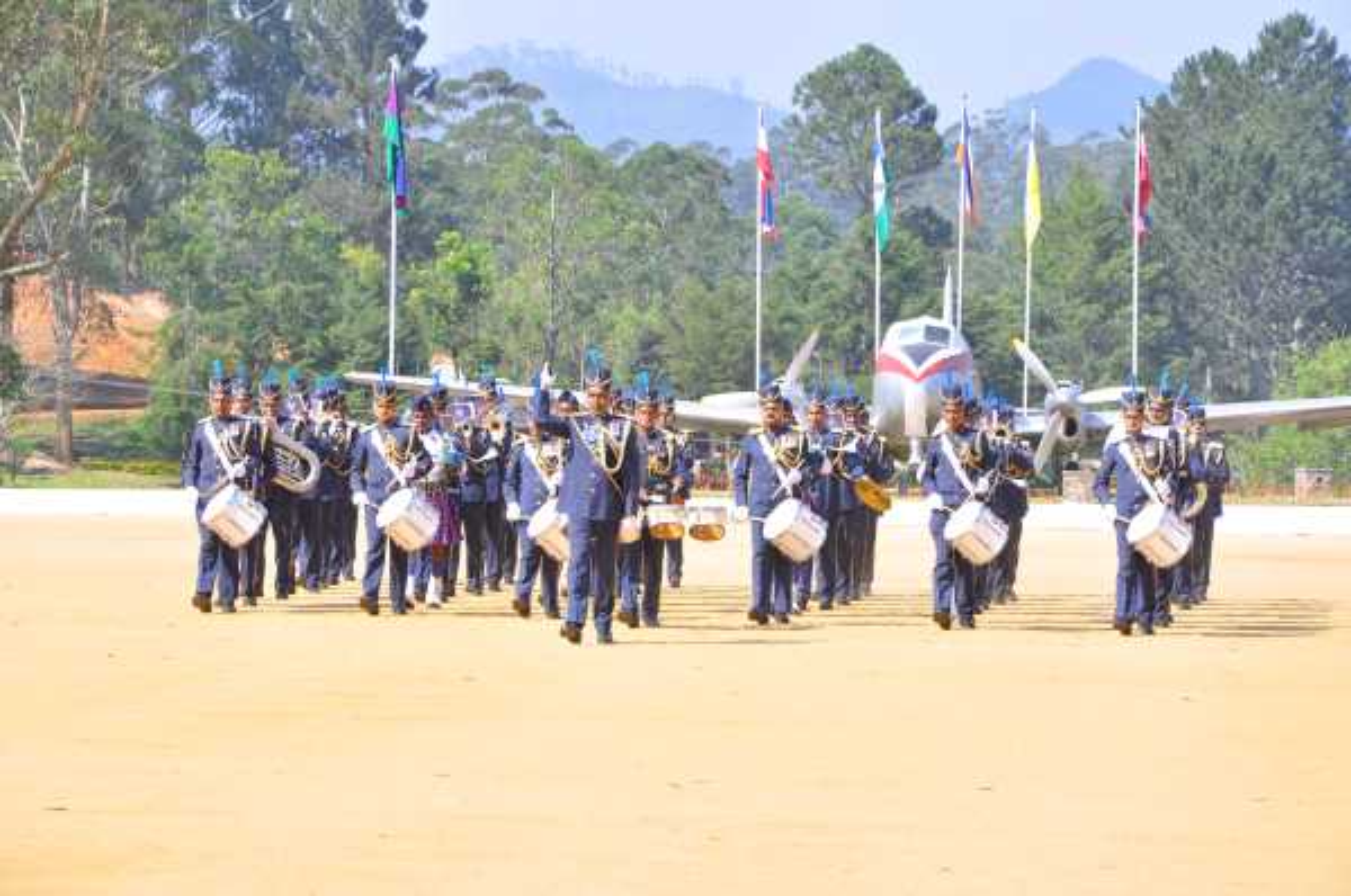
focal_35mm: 158
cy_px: 448
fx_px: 5901
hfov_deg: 13.1
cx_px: 676
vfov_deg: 8.7
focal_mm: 105
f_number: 11
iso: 200
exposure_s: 1/125
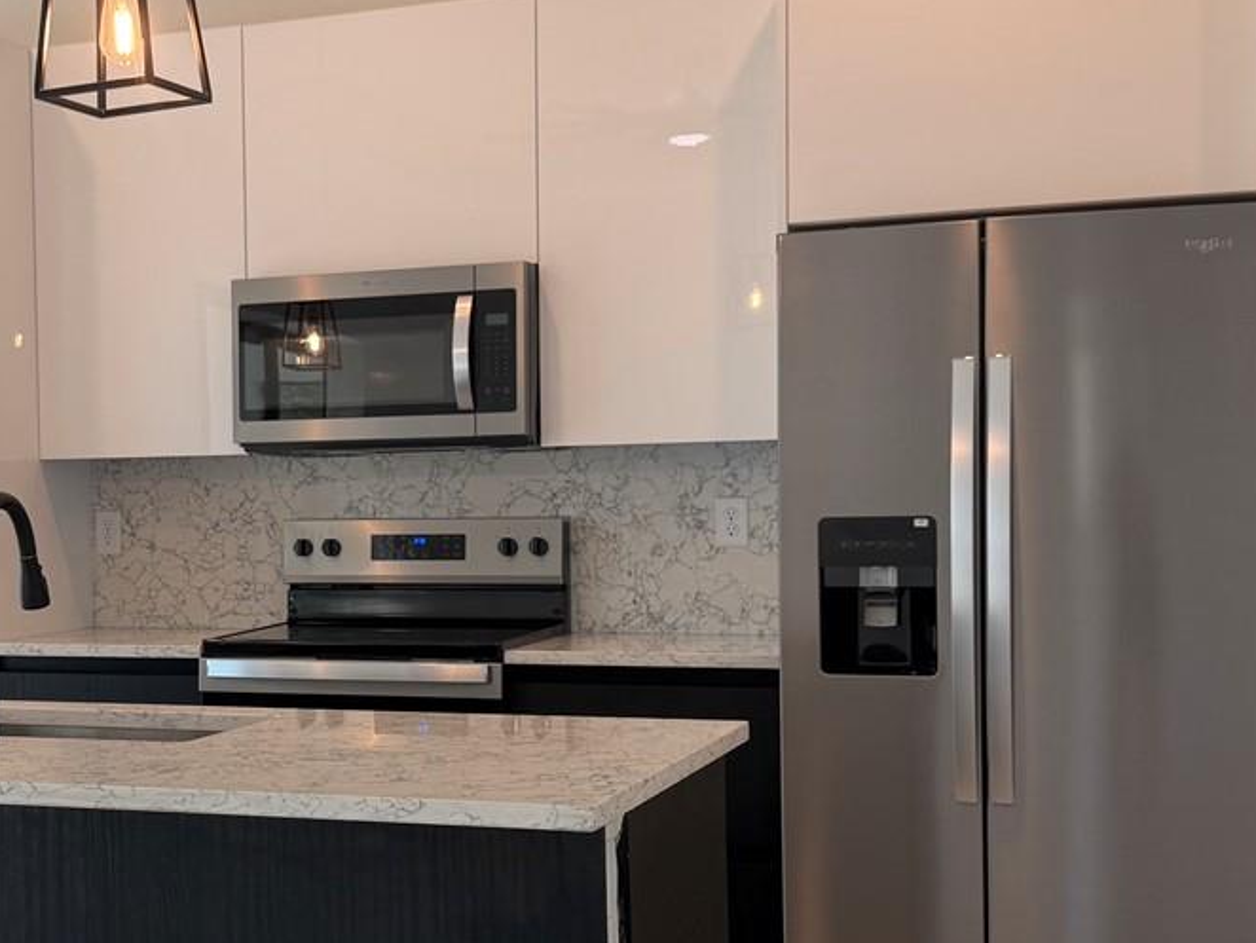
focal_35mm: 58
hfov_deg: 32.3
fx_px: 2105
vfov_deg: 25.2
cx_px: 237
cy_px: 554
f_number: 1.78
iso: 50
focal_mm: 6.76
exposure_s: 1/120
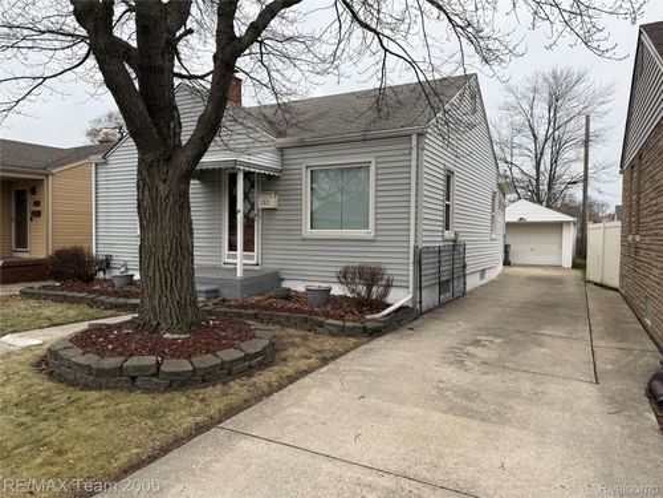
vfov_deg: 56.8
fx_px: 460
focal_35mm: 24
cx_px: 332
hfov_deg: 71.6
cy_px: 249
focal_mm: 6.76
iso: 80
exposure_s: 1/689
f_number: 1.78
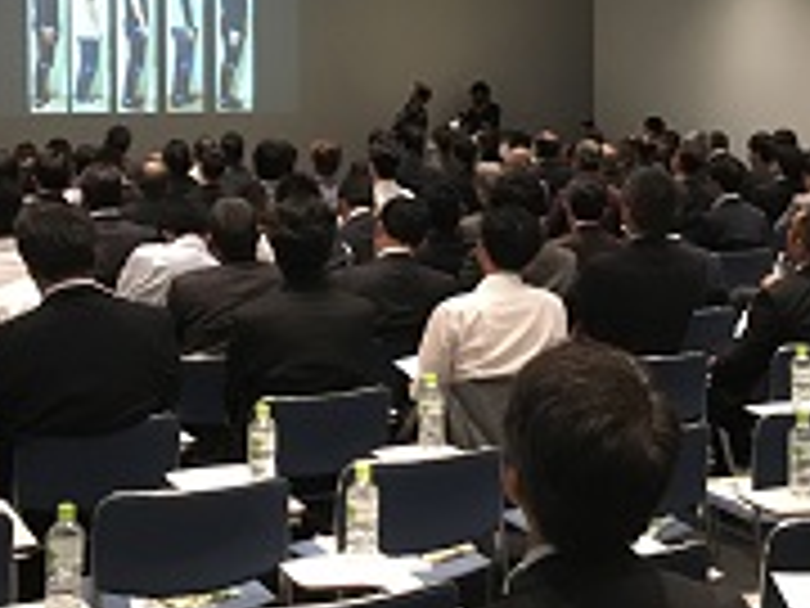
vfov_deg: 22.3
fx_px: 1521
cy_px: 135
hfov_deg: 29.8
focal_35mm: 65
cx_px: 443
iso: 250
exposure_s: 1/15
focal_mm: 4.15
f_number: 2.2
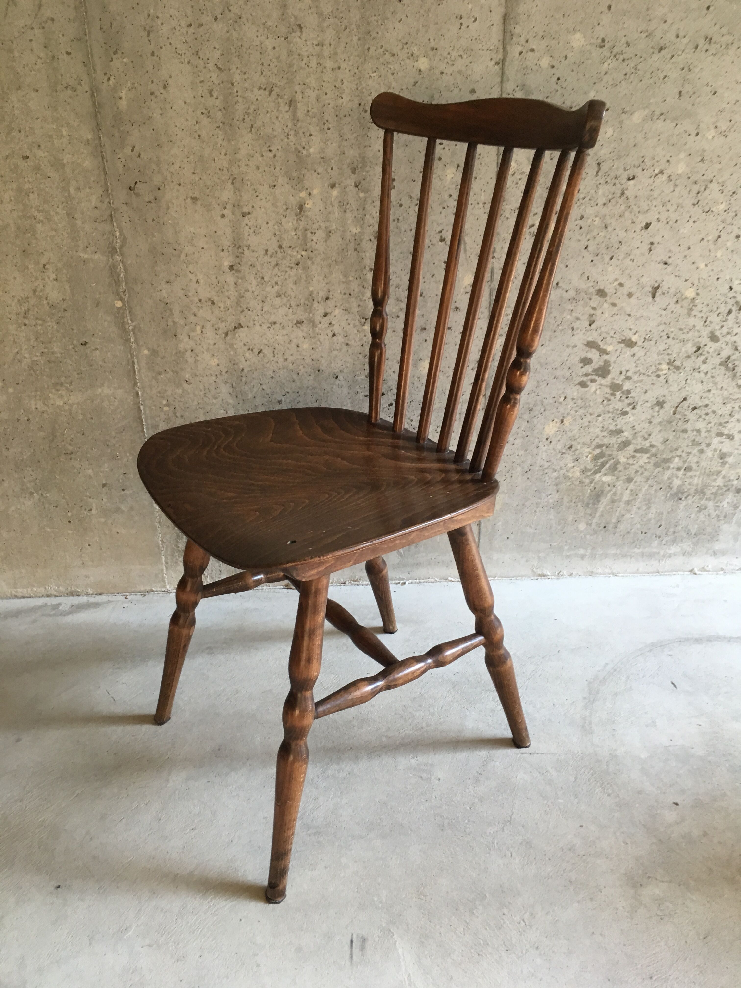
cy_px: 494
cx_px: 370
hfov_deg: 48.2
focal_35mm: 29
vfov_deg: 61.7
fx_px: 828
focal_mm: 4.15
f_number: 2.2
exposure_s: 1/33
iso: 125
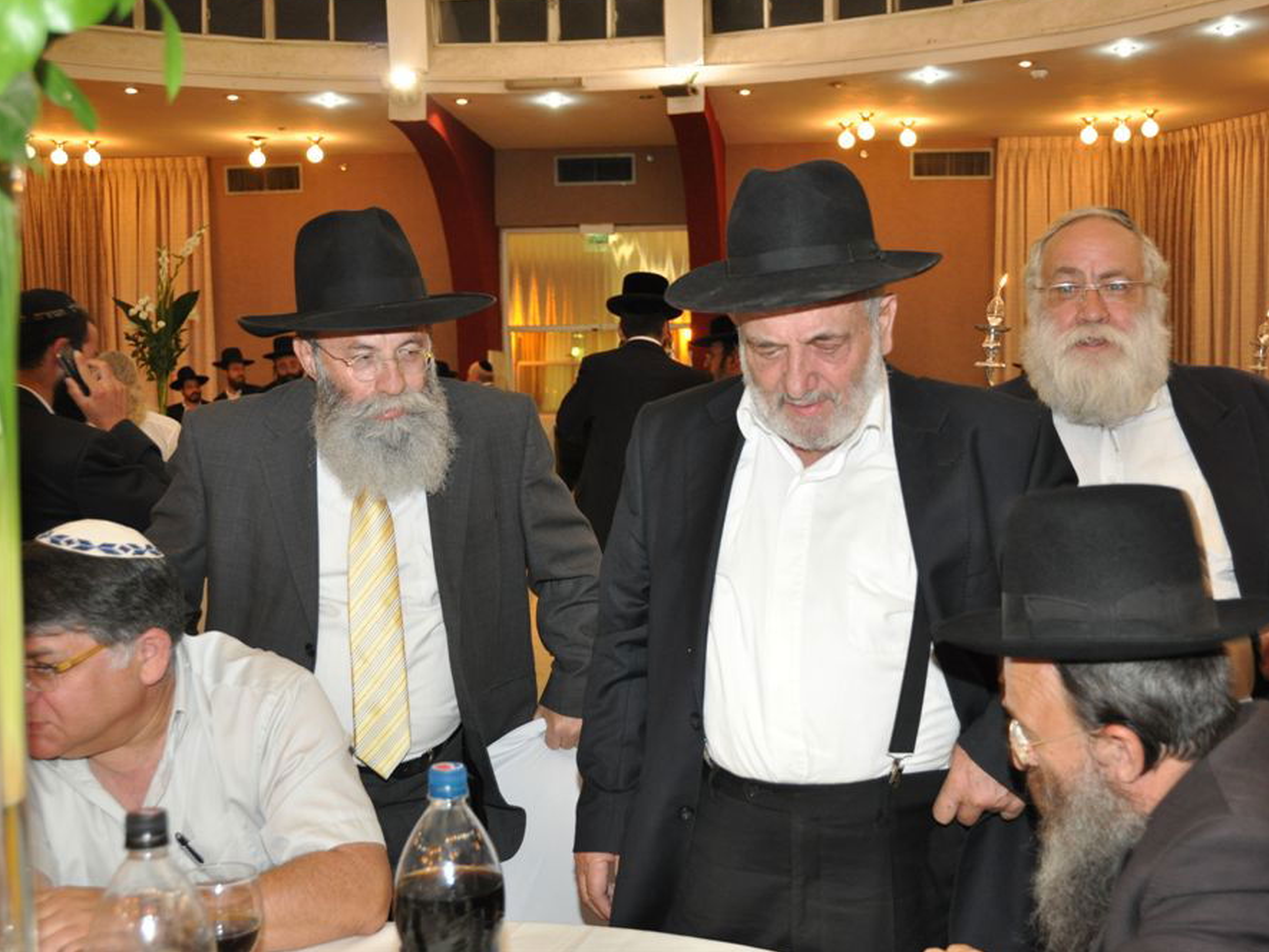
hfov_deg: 46.7
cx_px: 708
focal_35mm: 40
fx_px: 1467
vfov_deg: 36.0
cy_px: 467
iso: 800
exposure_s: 1/60
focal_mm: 24
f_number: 4
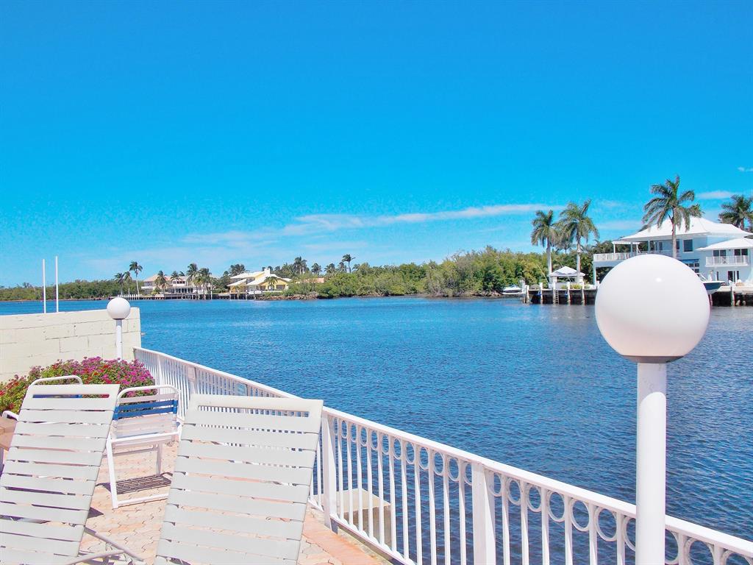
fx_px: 740
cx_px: 376
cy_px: 282
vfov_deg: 41.8
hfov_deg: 54.0
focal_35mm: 34
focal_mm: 6.1
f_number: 10.9
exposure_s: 1/200
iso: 80
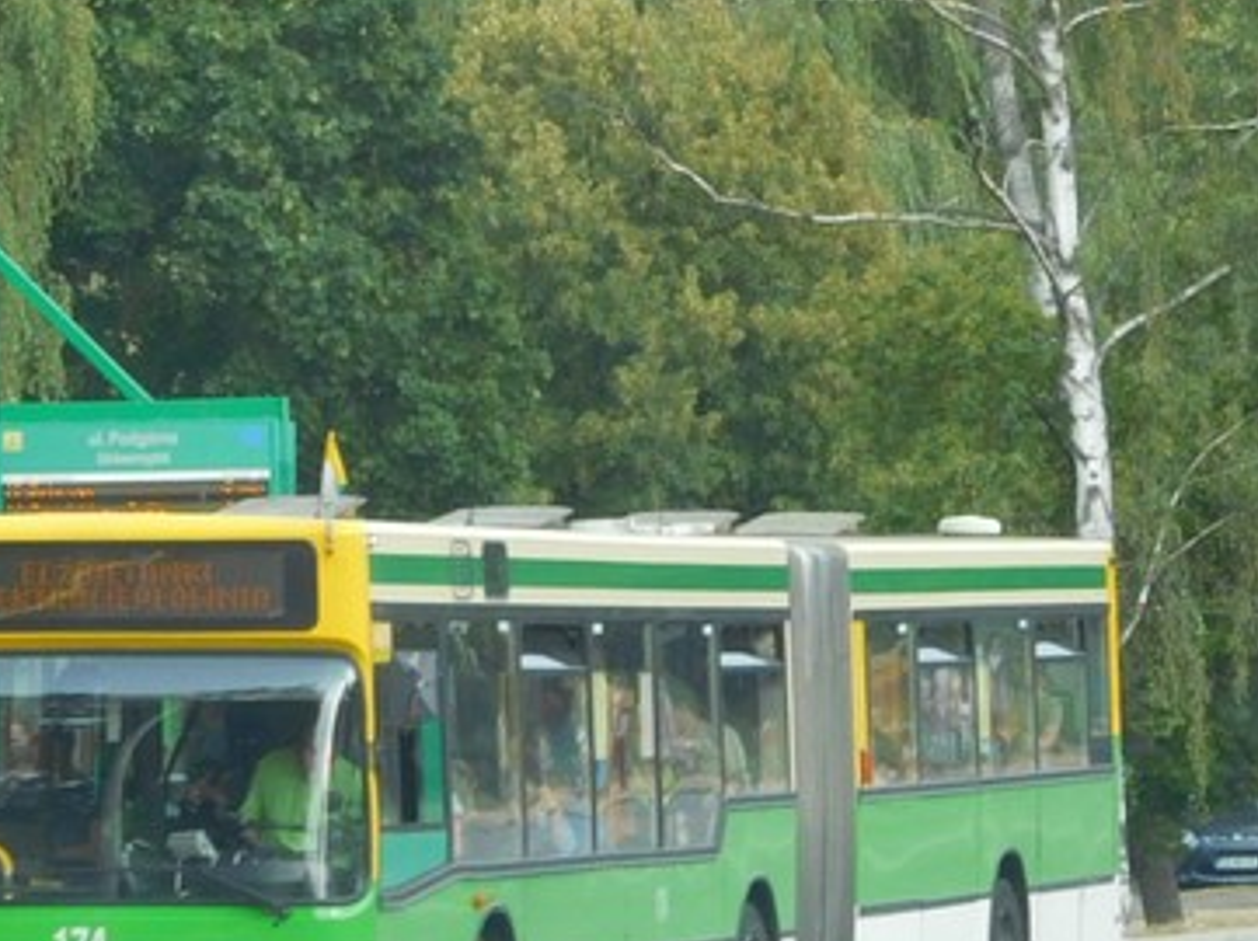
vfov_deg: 4.8
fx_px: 11327
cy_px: 403
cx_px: 324
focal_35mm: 312
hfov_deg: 6.4
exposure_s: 1/100
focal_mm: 22.3
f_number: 5
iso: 125
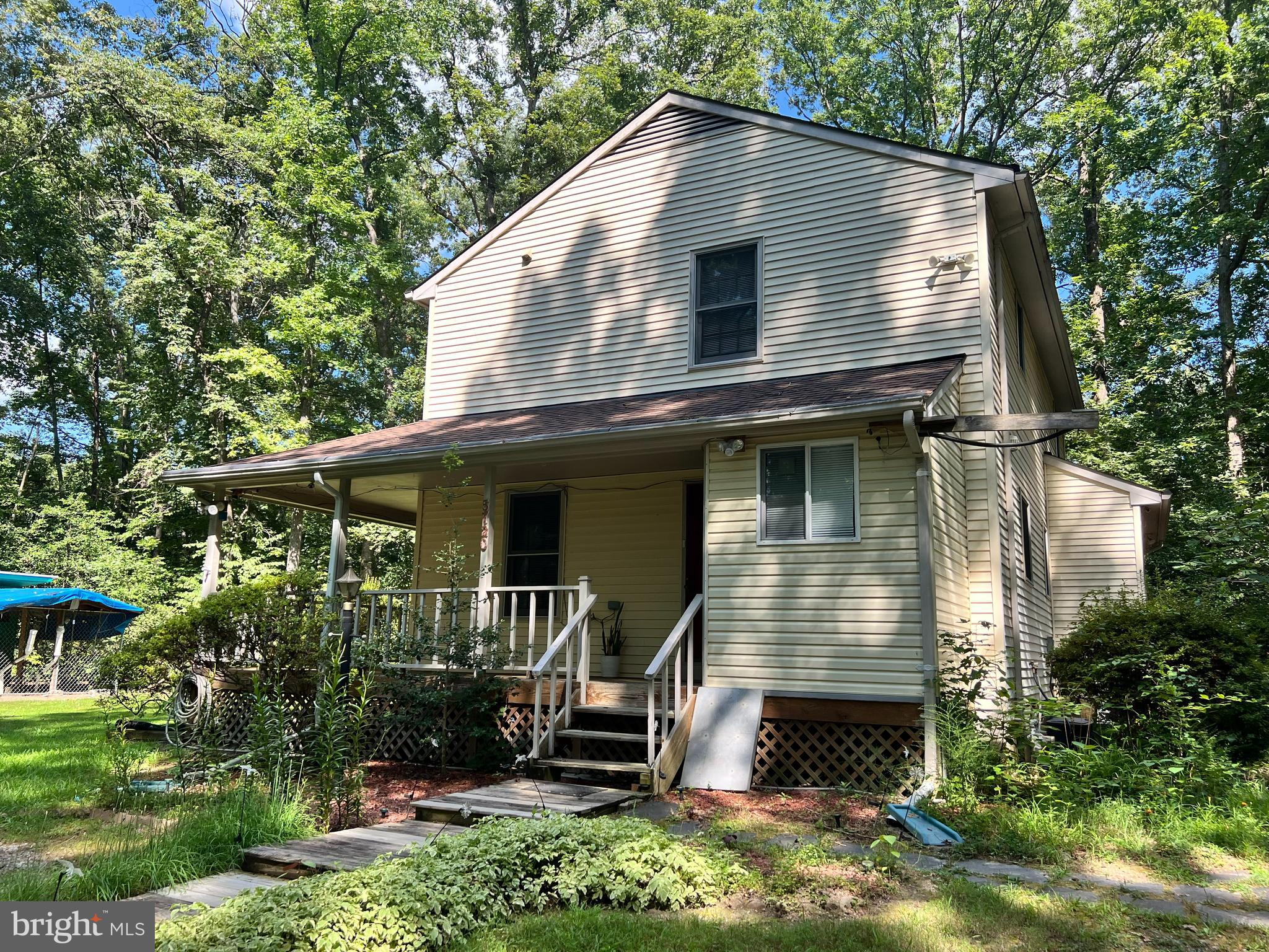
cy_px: 476
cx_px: 634
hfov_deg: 67.3
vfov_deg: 53.1
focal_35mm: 26
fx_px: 953
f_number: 1.5
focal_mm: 5.7
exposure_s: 1/808
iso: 50
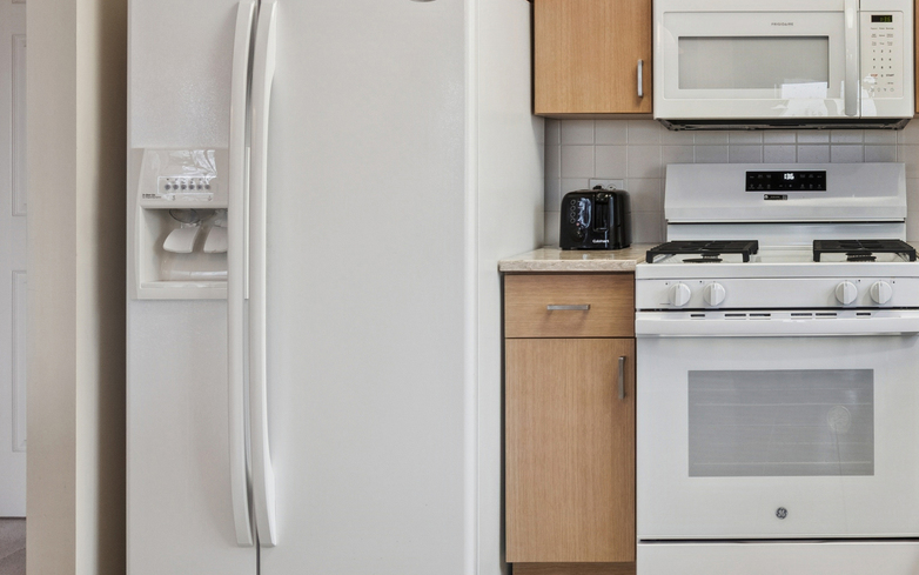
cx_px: 783
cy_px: 212
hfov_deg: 47.6
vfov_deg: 33.4
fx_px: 952
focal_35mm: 38
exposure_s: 1/13
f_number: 8
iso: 320
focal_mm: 12
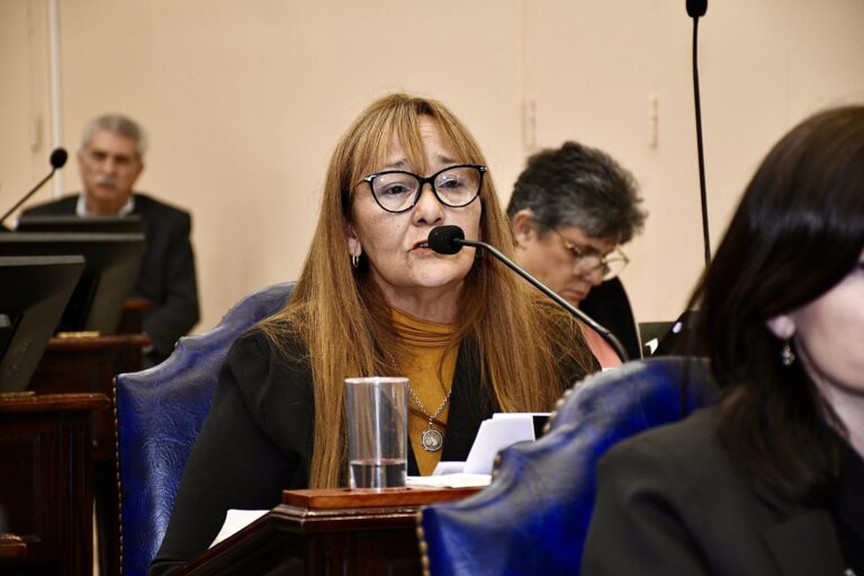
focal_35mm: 142
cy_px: 288
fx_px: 3408
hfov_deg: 14.4
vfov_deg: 9.7
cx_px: 432
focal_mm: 95
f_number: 5.6
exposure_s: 1/100
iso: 2000
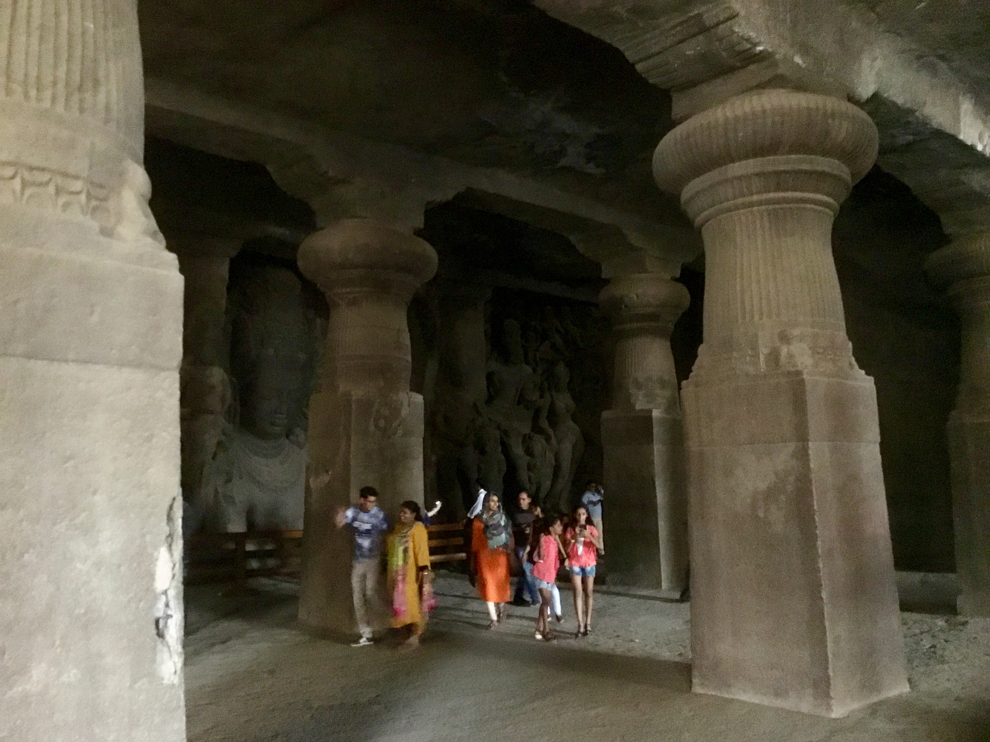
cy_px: 371
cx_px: 495
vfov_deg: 45.4
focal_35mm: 31
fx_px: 887
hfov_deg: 58.4
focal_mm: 3.3
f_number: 2.4
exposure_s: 1/17
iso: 800
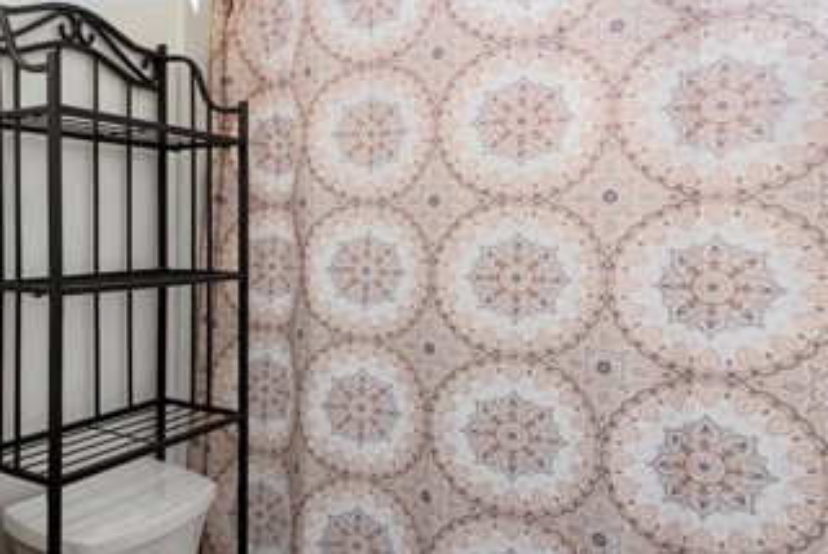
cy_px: 239
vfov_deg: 41.1
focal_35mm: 32
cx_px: 41
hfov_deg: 50.1
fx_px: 737
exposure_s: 1/8
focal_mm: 16
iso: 2500
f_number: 9
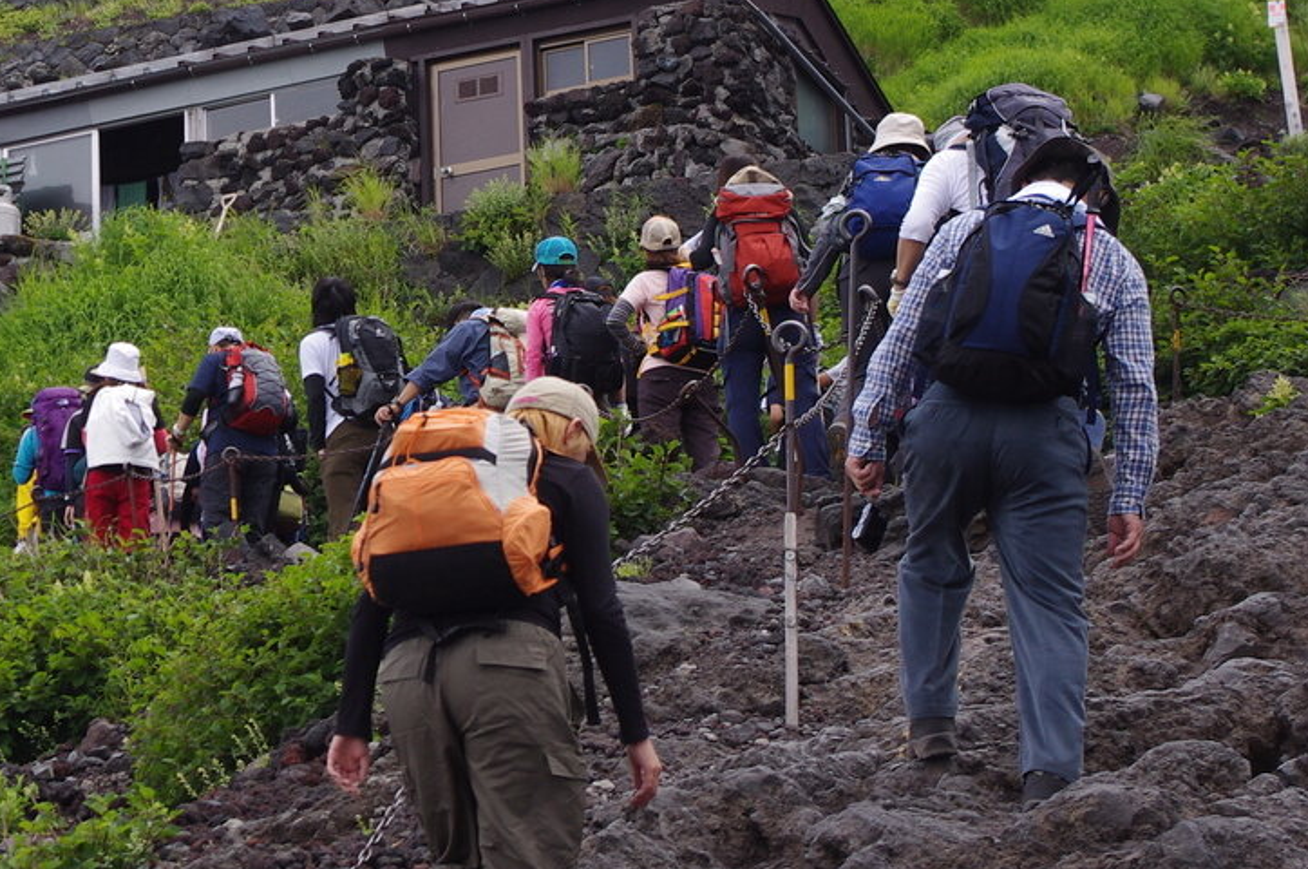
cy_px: 214
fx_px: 5225
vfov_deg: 9.5
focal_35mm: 144
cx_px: -134
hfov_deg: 14.0
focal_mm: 42.5
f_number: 7.1
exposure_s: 1/320
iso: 200
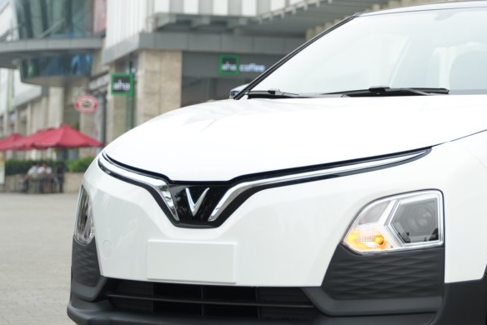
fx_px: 1633
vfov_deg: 11.3
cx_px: 471
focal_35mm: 121
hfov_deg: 16.6
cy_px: 4
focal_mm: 43.6
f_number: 2.8
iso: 250
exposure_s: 1/1250
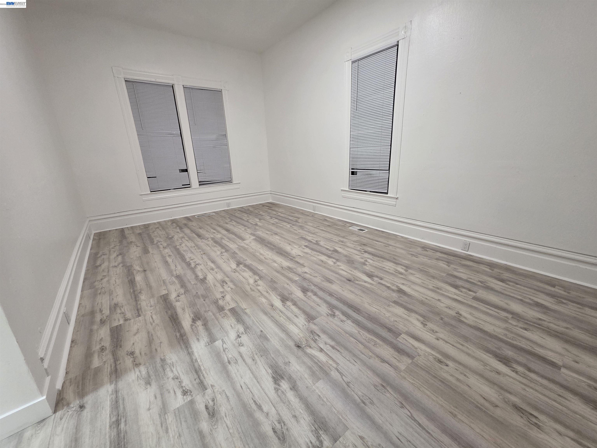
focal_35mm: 13
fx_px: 224
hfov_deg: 106.2
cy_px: 224
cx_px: 298
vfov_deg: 89.9
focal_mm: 2.2
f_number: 1.9
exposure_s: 1/60
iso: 320
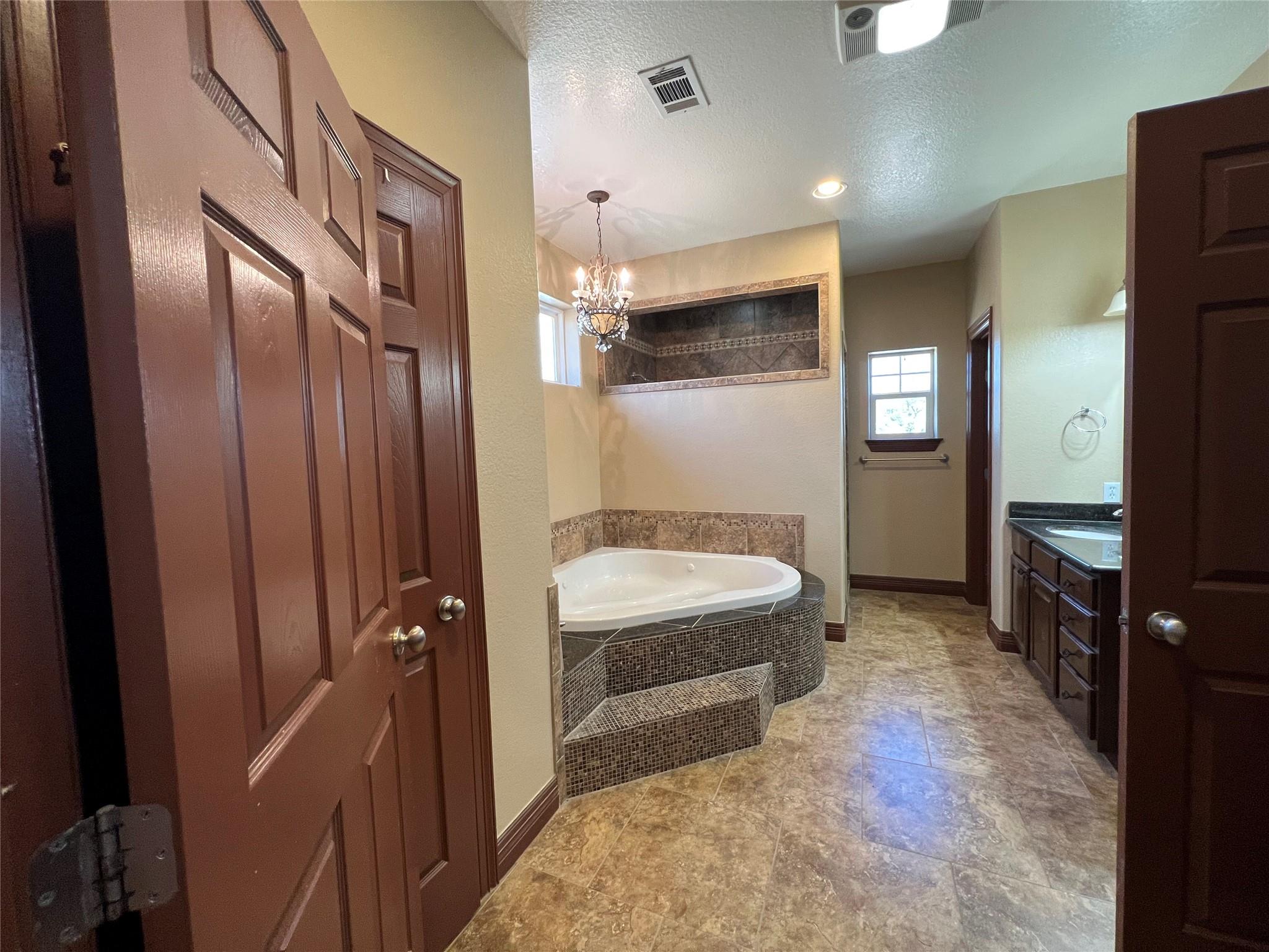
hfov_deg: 106.2
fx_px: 477
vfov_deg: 89.9
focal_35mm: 13
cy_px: 476
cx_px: 634
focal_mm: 1.57
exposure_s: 1/60
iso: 160
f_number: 1.8
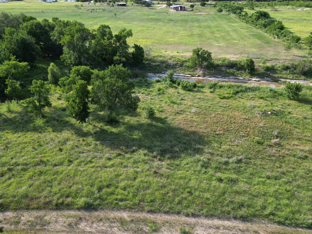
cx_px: 156
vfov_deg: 56.8
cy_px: 117
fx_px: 216
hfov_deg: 71.6
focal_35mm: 24
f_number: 1.7
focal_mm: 6.72
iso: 110
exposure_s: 1/725
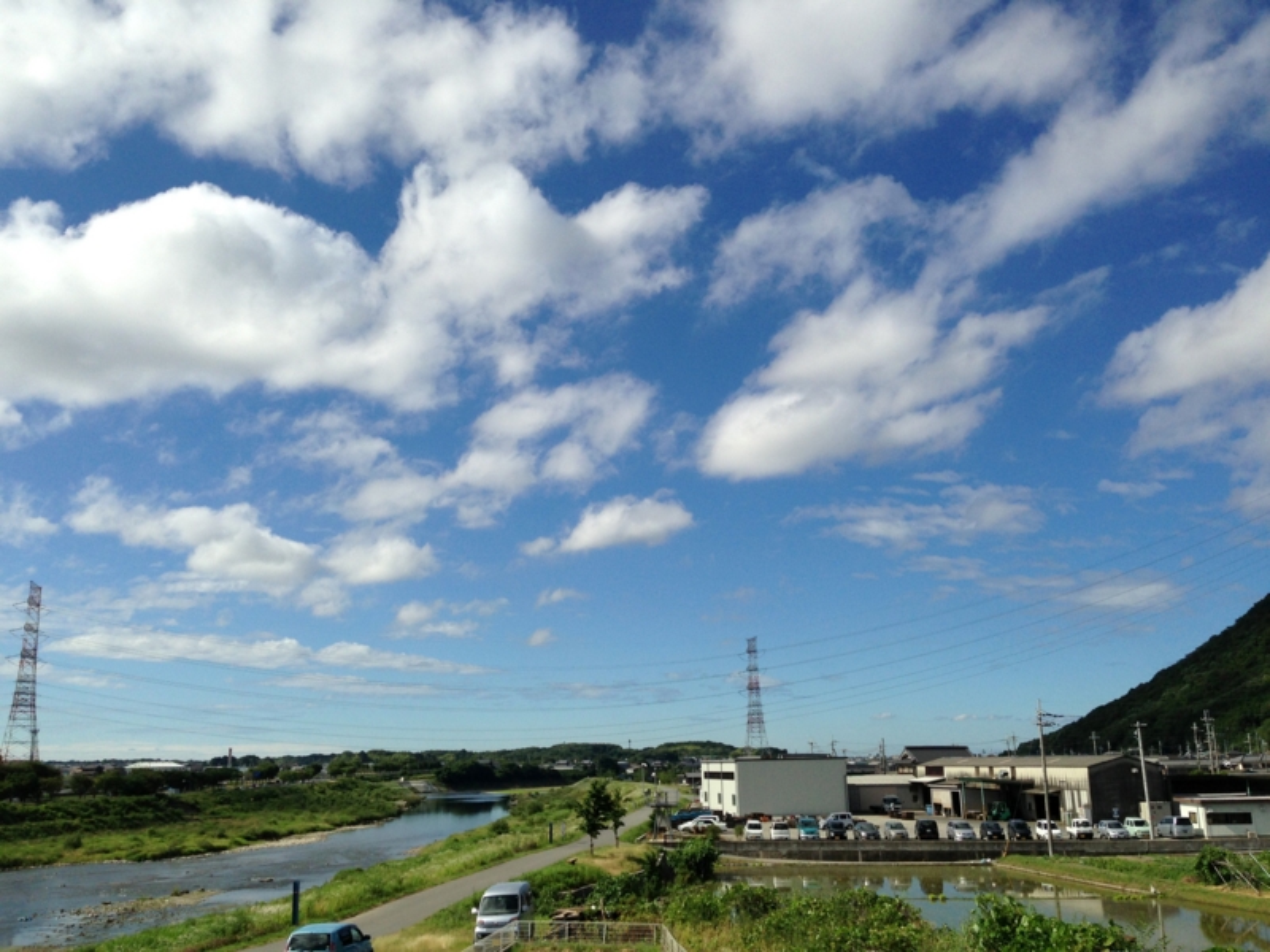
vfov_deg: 42.9
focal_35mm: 33
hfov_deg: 55.4
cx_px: 635
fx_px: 1211
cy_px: 476
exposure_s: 1/2857
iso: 50
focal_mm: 4.13
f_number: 2.4
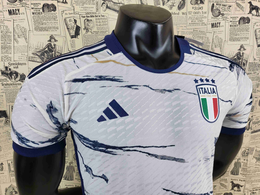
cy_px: 98
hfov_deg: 67.3
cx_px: 130
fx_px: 195
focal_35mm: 26
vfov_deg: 53.1
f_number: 1.8
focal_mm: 4.25
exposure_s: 1/100
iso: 64
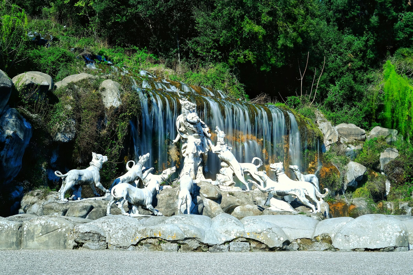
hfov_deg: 37.5
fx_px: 608
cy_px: 138
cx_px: 206
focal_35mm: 53
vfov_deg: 25.5
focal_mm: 35
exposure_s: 40
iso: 80
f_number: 16
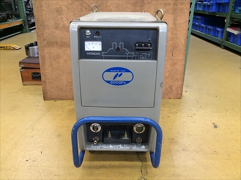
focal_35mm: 29
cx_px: 120
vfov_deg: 48.2
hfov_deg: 61.7
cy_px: 90
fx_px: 202
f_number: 2.2
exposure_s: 1/30
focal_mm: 4.15
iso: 100
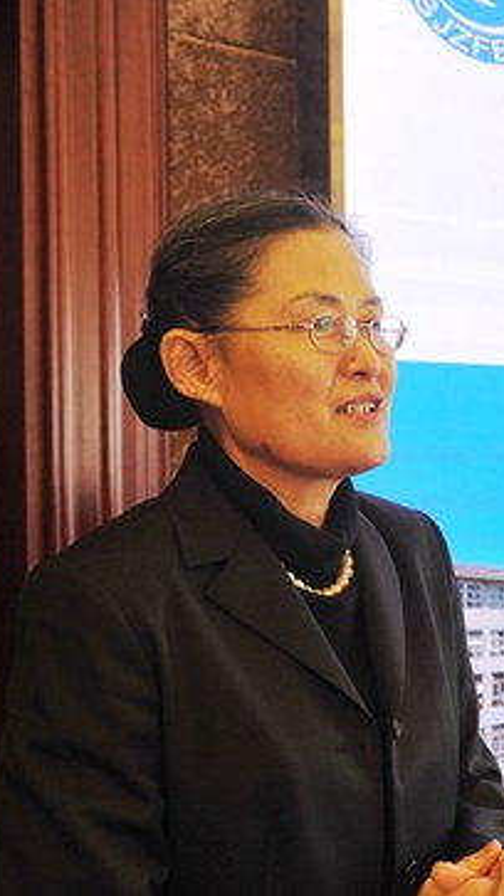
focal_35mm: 54
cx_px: 484
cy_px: 447
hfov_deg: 21.5
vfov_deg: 38.5
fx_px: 1284
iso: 1000
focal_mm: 34
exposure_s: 1/125
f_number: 4
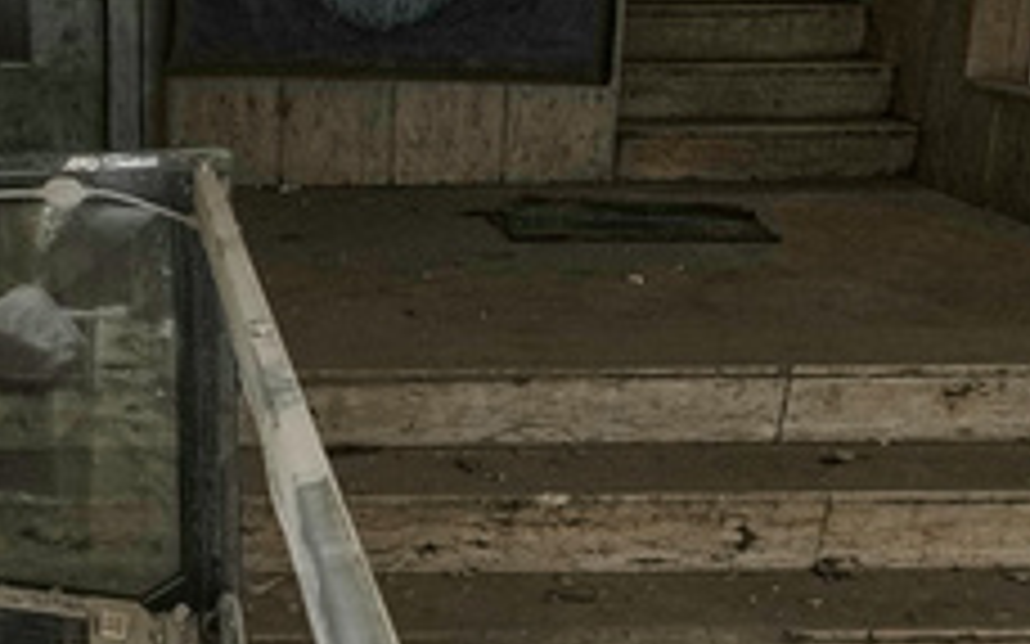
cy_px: 739
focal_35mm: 73
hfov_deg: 27.5
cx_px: 162
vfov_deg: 17.2
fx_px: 2049
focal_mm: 16
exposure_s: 1/200
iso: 800
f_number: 5
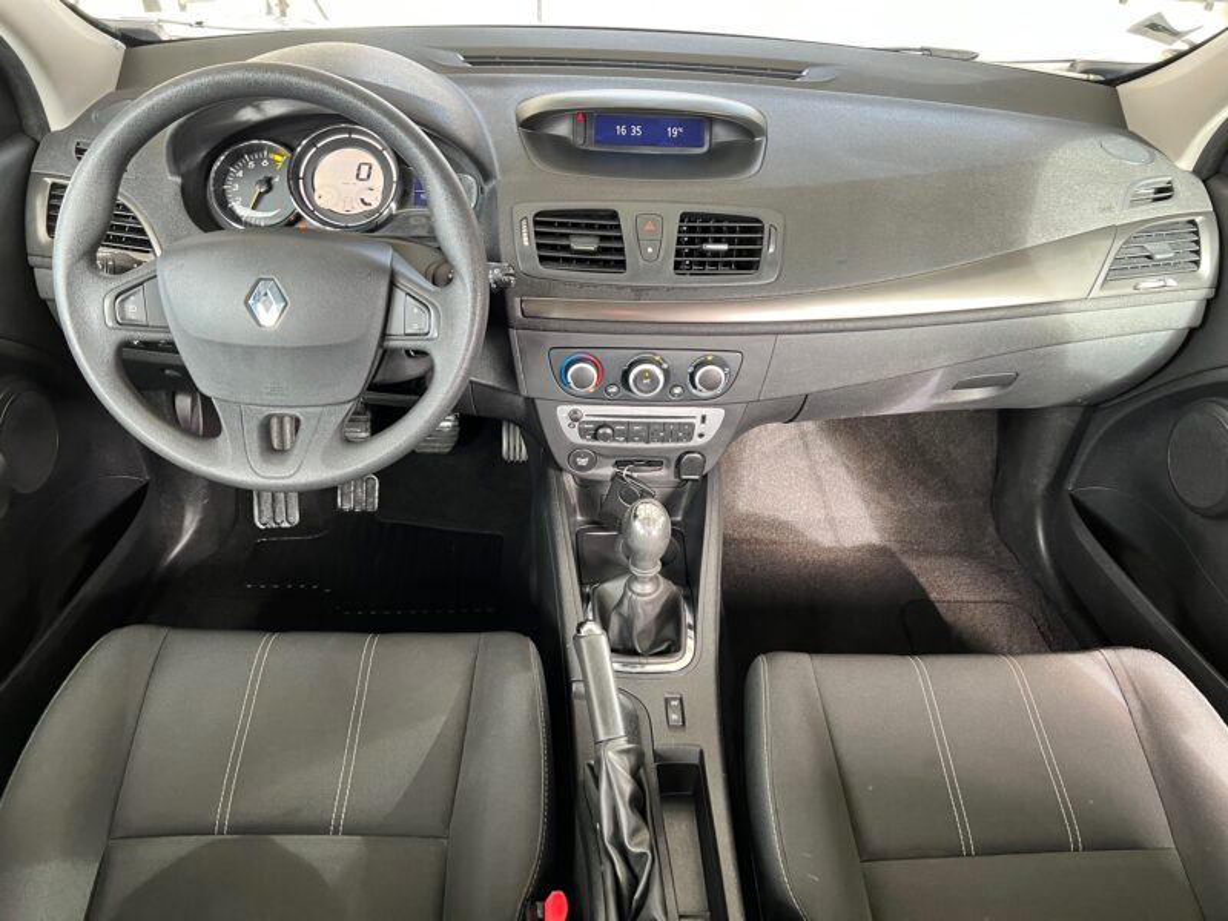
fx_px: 922
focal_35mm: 26
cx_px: 614
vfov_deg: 53.1
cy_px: 460
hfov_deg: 67.3
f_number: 1.5
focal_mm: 5.7
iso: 160
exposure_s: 1/60
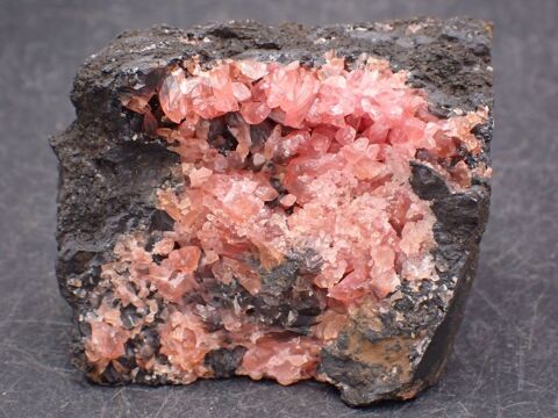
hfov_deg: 19.6
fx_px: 1612
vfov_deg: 14.8
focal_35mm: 100
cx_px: 279
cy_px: 209
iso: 500
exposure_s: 1/400
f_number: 4.9
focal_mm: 18
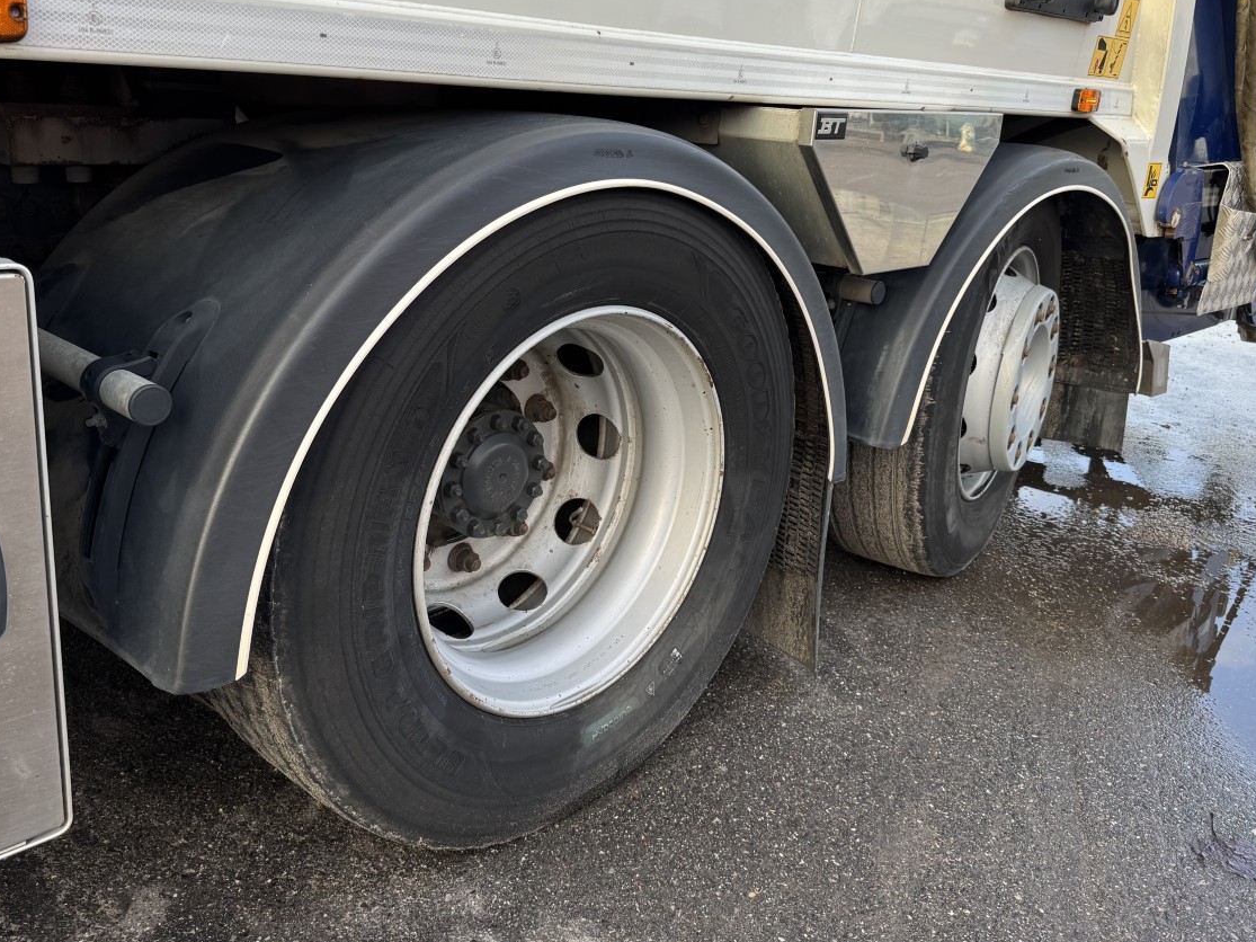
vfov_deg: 45.3
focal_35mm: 31
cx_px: 618
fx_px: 1125
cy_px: 396
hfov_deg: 58.4
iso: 80
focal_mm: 6.76
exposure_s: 1/323
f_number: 1.78
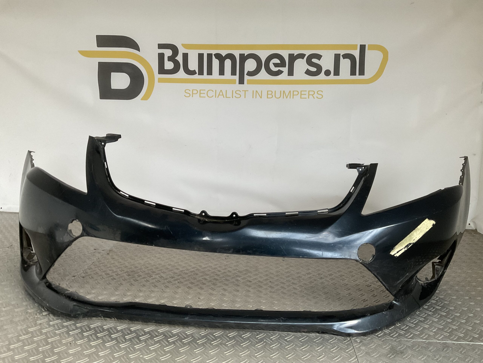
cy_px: 182
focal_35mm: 29
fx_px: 405
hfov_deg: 61.7
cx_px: 242
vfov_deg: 48.2
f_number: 1.8
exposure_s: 1/50
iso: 125
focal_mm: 3
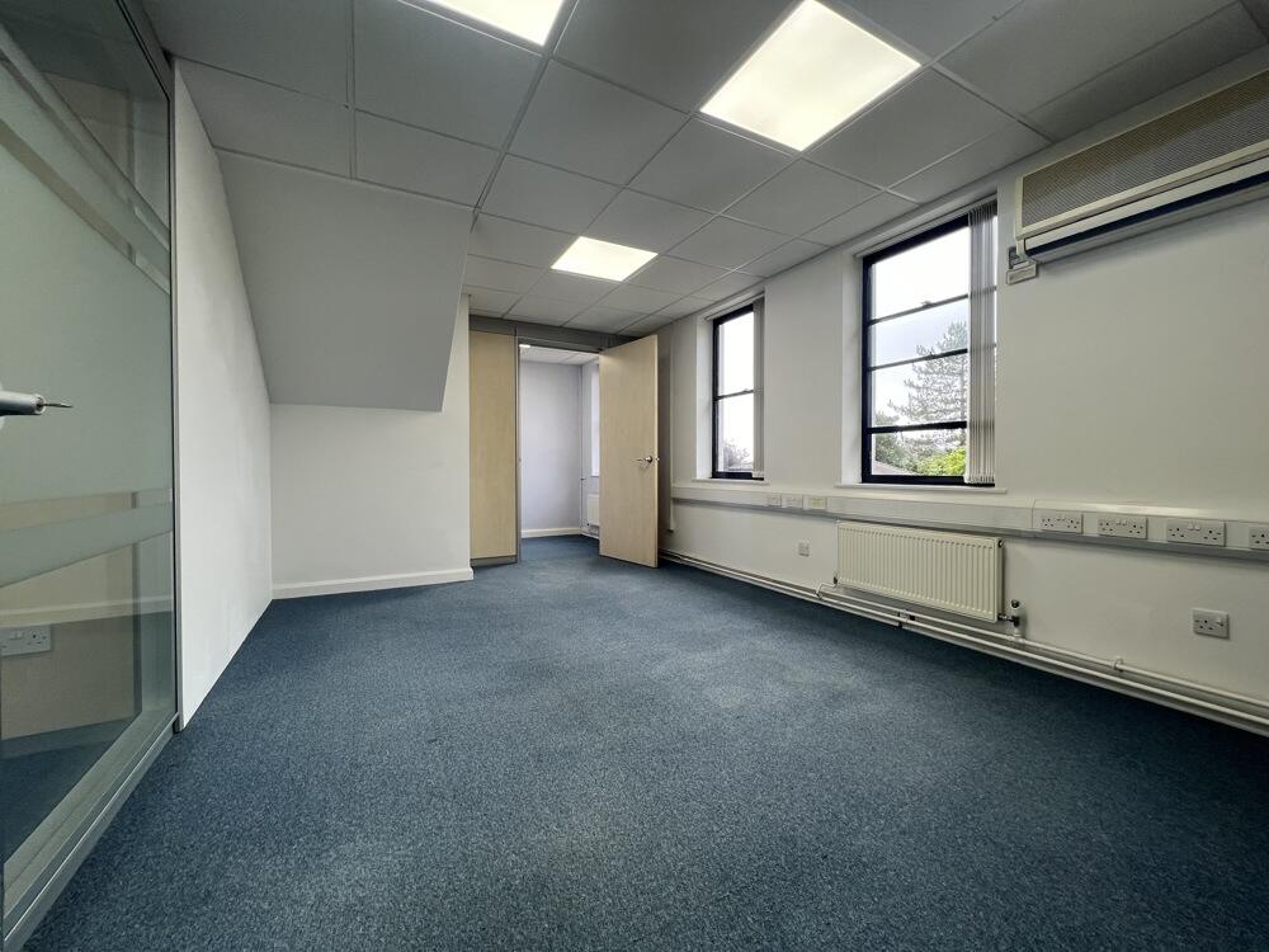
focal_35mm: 13
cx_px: 634
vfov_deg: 89.9
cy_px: 476
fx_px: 477
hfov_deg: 106.2
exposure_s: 1/100
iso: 50
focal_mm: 1.57
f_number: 1.8
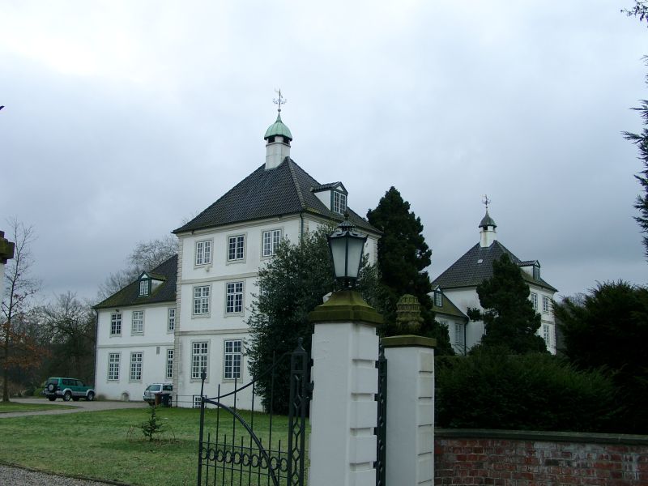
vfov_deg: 37.7
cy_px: 243
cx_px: 324
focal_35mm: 38
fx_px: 711
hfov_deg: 49.0
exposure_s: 1/73.6
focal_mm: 8.02
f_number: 2.8
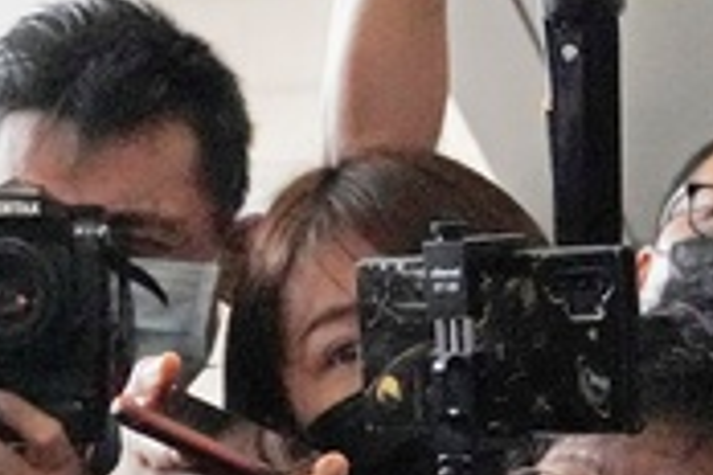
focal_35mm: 141
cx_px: -344
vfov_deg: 9.6
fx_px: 2792
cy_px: 555
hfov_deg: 13.7
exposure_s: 1/1000
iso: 12800
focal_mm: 24
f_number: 4.5
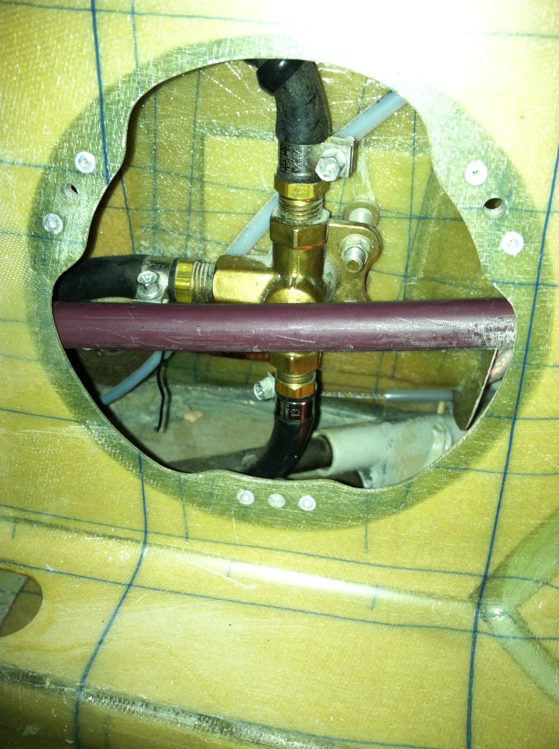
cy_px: 374
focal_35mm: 35
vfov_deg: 52.7
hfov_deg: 40.6
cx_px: 280
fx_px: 756
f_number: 2.8
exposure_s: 1/26
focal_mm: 3.85
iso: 80
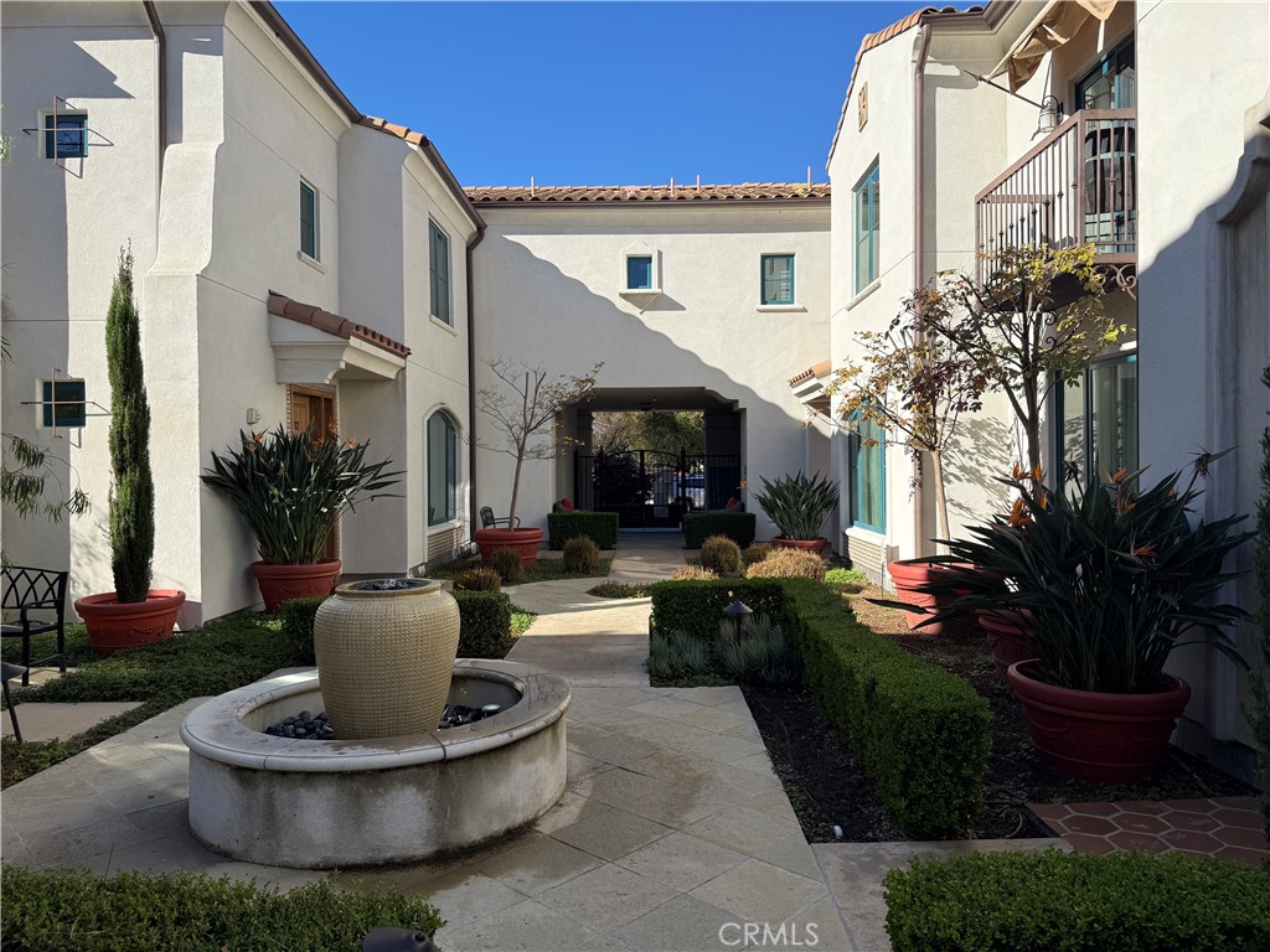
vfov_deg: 56.8
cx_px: 635
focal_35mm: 24
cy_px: 476
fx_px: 881
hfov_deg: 71.6
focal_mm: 6.76
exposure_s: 1/3953
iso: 80
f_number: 1.78
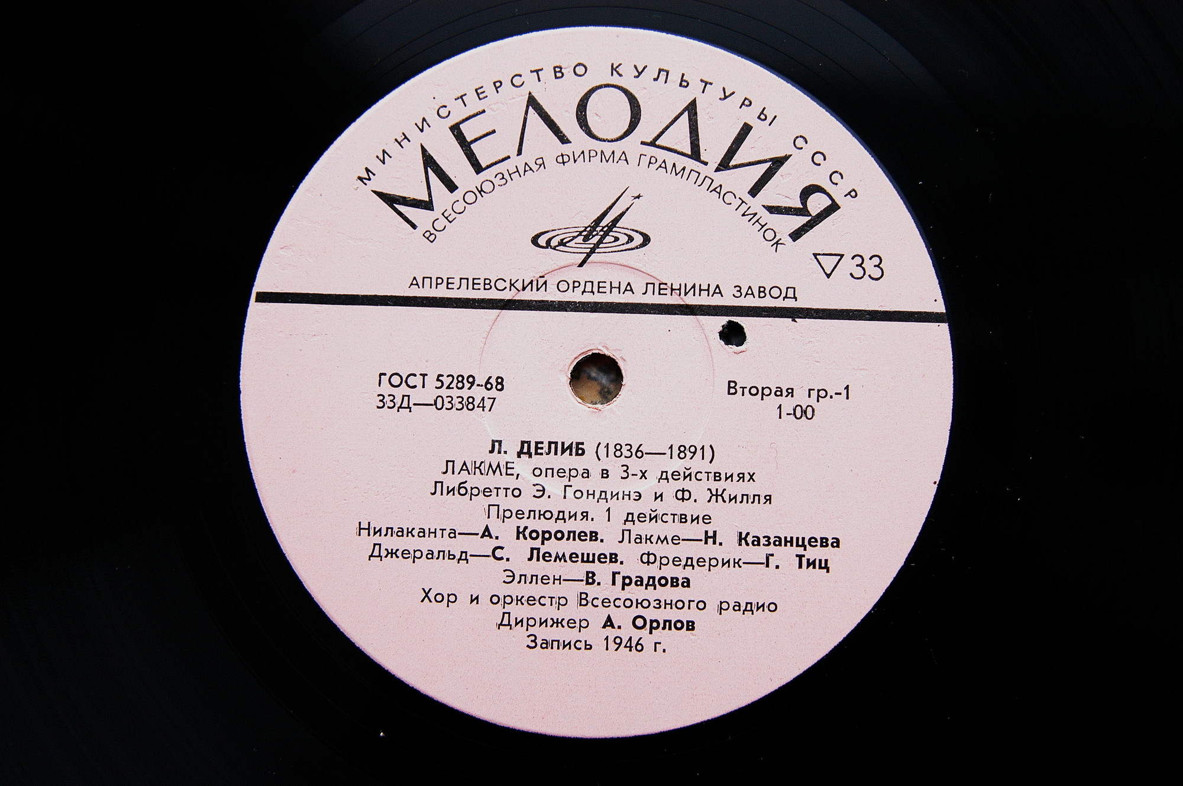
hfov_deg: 37.9
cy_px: 393
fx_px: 1724
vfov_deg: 25.7
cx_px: 592
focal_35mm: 52
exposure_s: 1/50
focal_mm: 35
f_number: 3.5
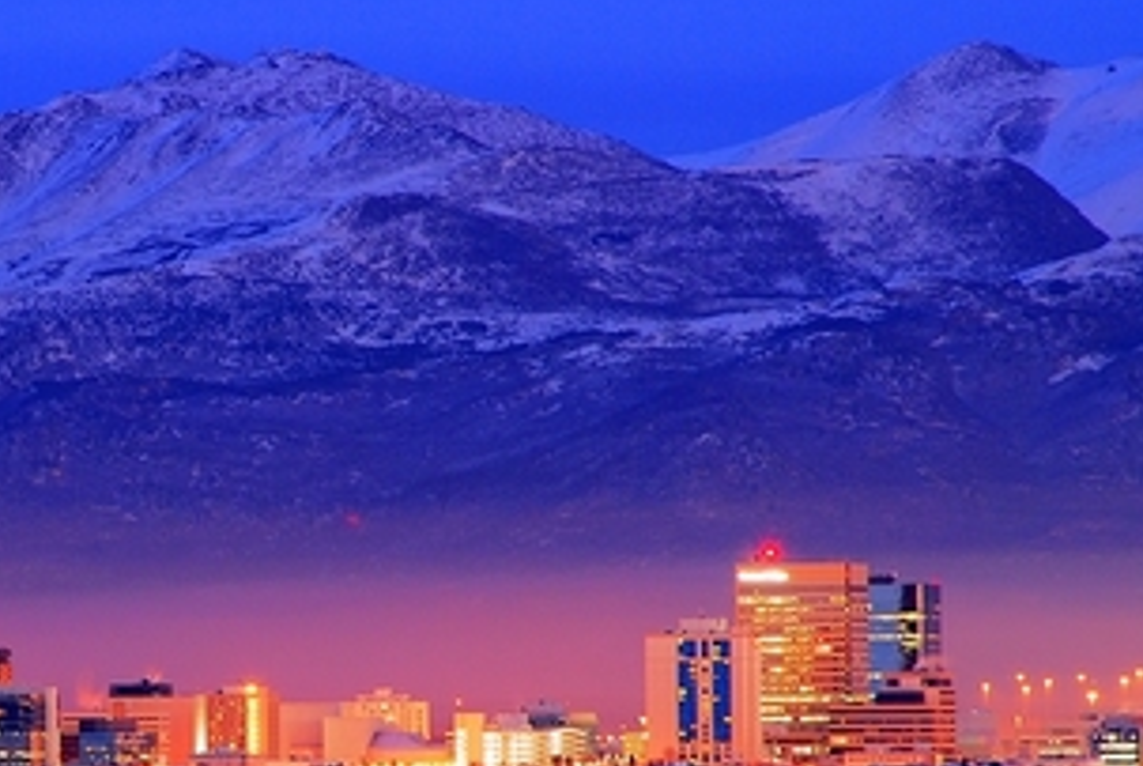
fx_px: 16631
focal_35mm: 523
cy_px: 536
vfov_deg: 2.6
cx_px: 140
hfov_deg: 3.9
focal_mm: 165
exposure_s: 25
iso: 100
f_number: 11
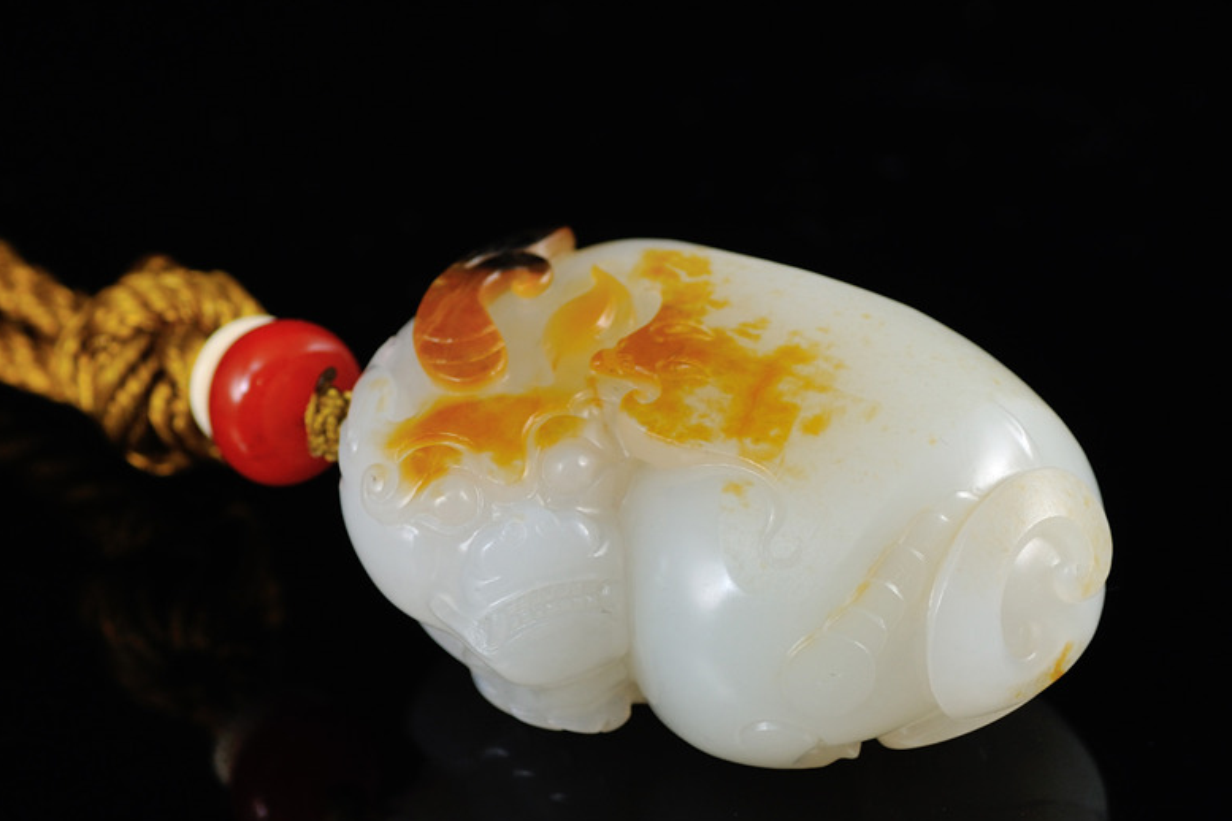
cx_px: 625
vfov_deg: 9.9
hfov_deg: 14.8
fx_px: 4757
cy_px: 416
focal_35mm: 139
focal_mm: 90
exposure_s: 1/250
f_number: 9
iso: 100
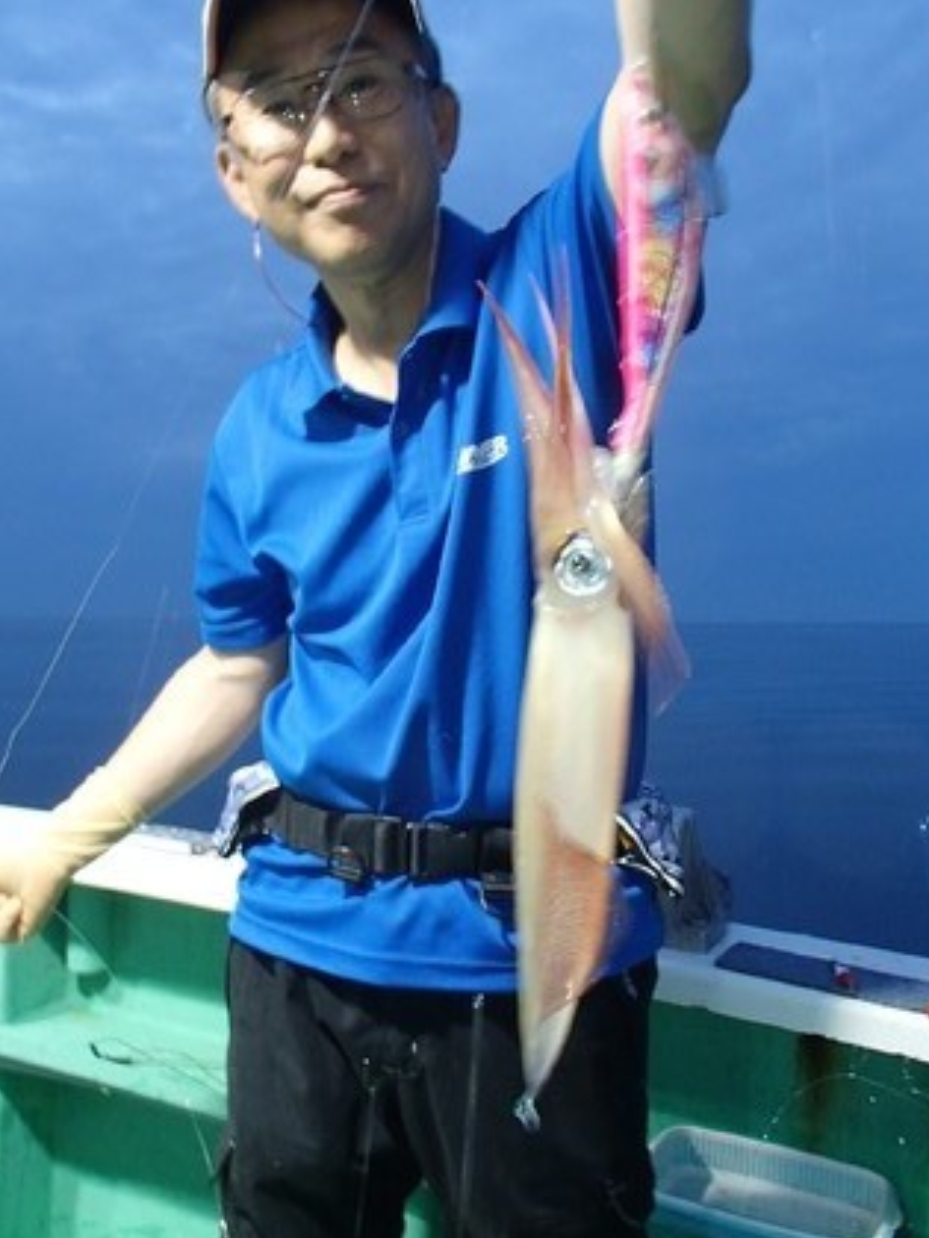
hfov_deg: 44.1
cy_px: 607
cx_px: 413
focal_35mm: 32
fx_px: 1145
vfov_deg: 56.8
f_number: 3.9
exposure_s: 1/30
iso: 320
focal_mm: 5
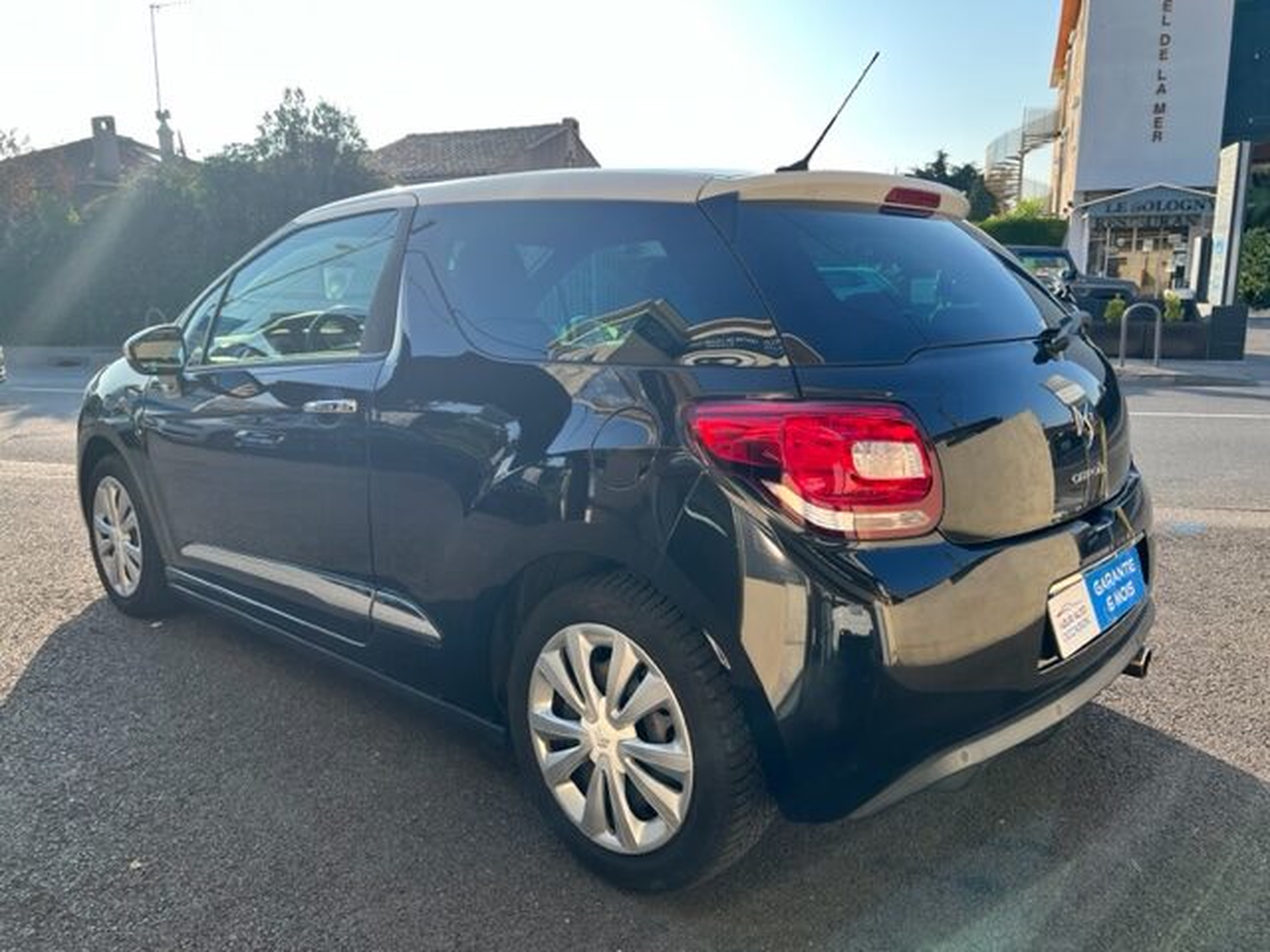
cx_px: 635
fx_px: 954
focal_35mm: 26
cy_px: 476
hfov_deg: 67.3
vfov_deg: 53.1
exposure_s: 1/1266
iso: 50
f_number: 1.5
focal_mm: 5.7
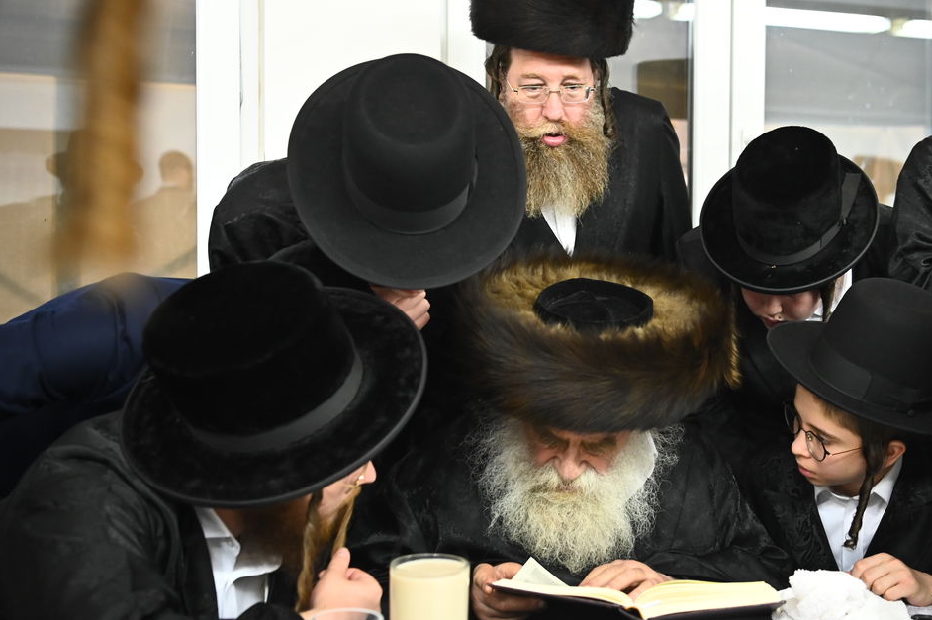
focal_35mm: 52
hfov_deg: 37.9
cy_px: 310
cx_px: 594
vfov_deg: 26.0
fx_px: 1345
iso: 2500
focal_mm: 35
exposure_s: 1/80
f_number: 2.8
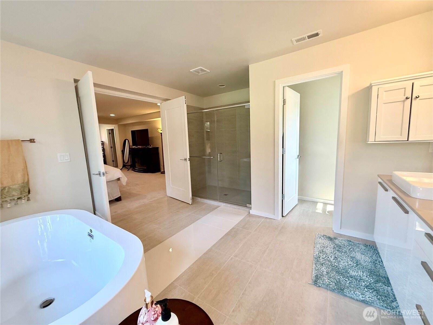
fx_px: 175
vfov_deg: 85.7
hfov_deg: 102.1
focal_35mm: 14
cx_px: 216
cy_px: 162
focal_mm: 2.22
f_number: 2.2
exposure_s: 1/120
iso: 160
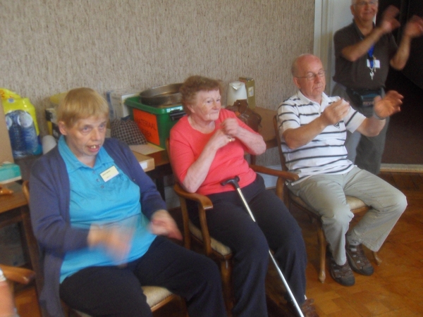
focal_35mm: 35
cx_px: 212
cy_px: 158
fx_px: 428
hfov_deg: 52.6
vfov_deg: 40.7
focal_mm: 6.3
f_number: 3.5
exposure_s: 1/15
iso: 400
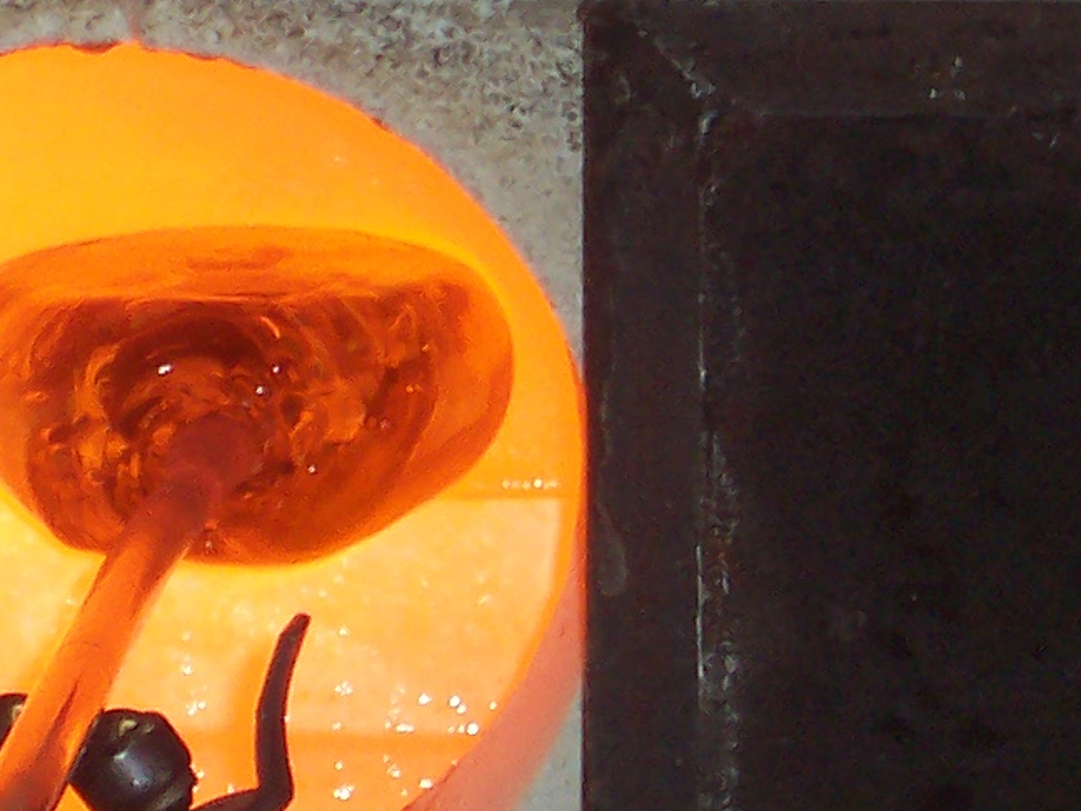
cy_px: 239
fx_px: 10867
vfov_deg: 4.3
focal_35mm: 348
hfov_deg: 5.7
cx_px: -167
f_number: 4.8
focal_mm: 16.8
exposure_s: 1/90
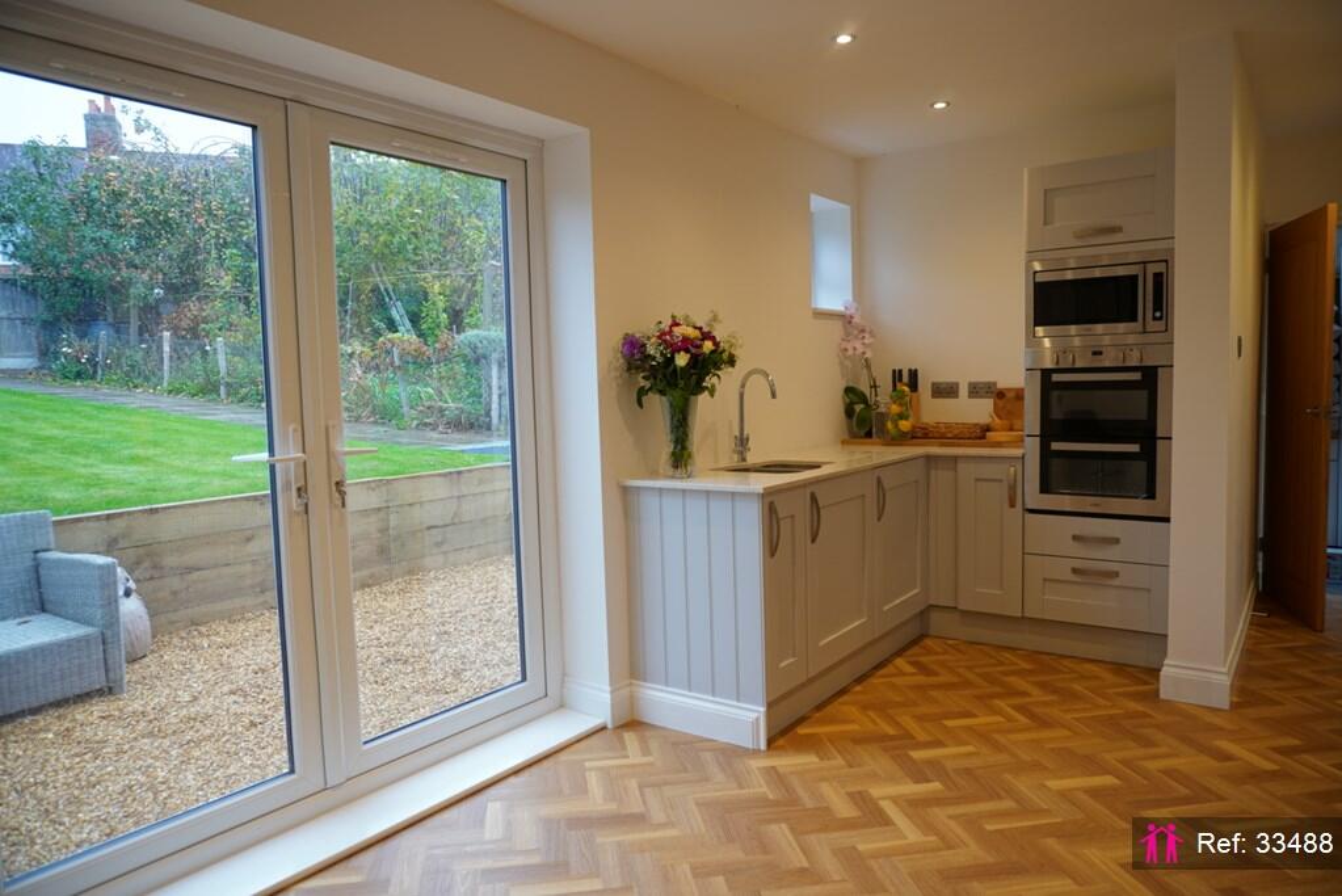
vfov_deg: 53.2
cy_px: 448
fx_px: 895
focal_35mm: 24
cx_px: 671
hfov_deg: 73.7
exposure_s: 1/30
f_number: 4.5
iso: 160
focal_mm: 16
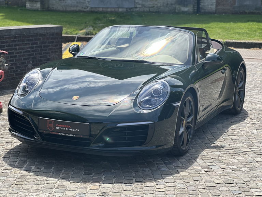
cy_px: 98
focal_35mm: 77
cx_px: 131
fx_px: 583
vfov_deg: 19.1
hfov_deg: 25.3
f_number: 2.8
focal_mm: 9
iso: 32
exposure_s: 1/345
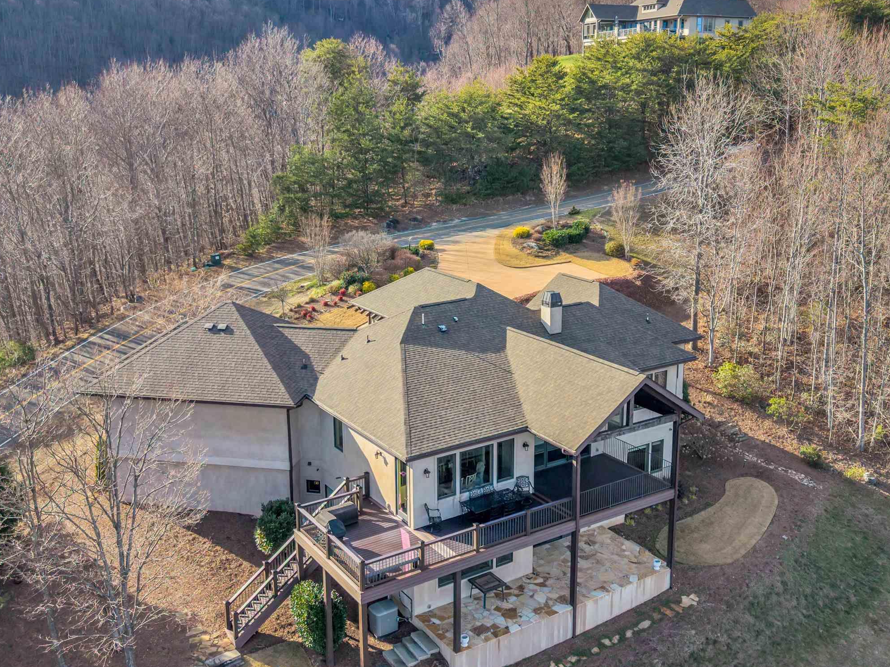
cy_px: 315
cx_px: 480
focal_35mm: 37
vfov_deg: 38.6
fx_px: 951
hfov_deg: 50.1
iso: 290
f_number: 1.8
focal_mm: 8.67
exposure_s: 1/2500
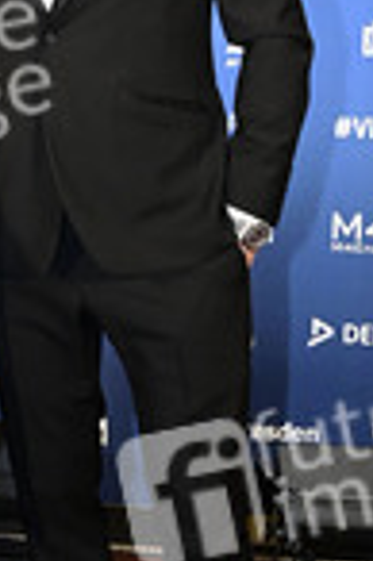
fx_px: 1277
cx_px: -35
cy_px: 284
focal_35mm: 82
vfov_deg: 24.8
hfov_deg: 16.1
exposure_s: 1/200
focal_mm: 30
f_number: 5.6
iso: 4000
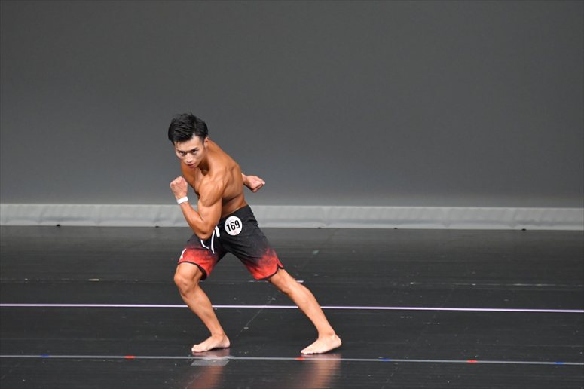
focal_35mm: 345
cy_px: 194
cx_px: 292
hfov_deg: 6.0
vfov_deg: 4.0
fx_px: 5594
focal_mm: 230
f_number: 5.6
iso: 5000
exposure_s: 1/400
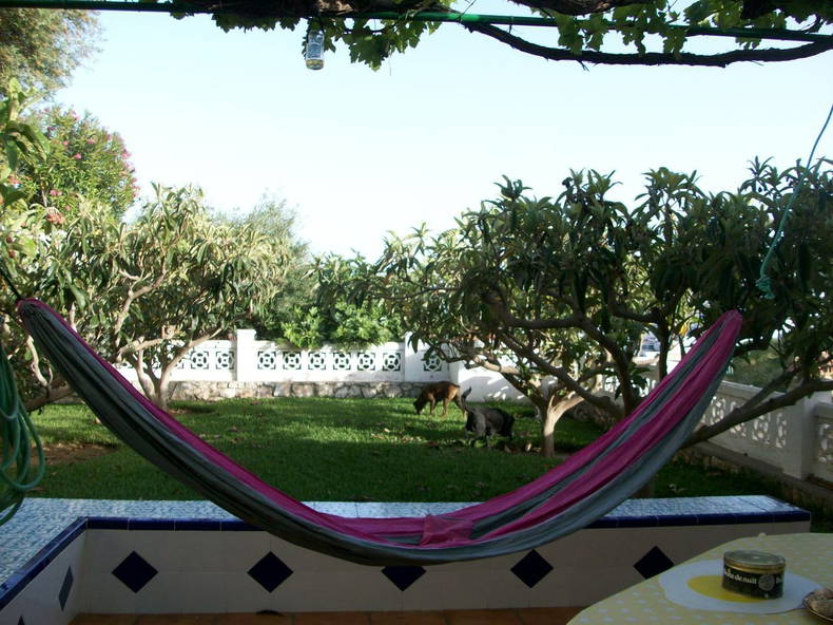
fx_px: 818
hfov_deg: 54.0
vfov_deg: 41.8
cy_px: 312
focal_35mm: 34
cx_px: 416
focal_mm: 5.7
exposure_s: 1/307
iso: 64
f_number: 2.8
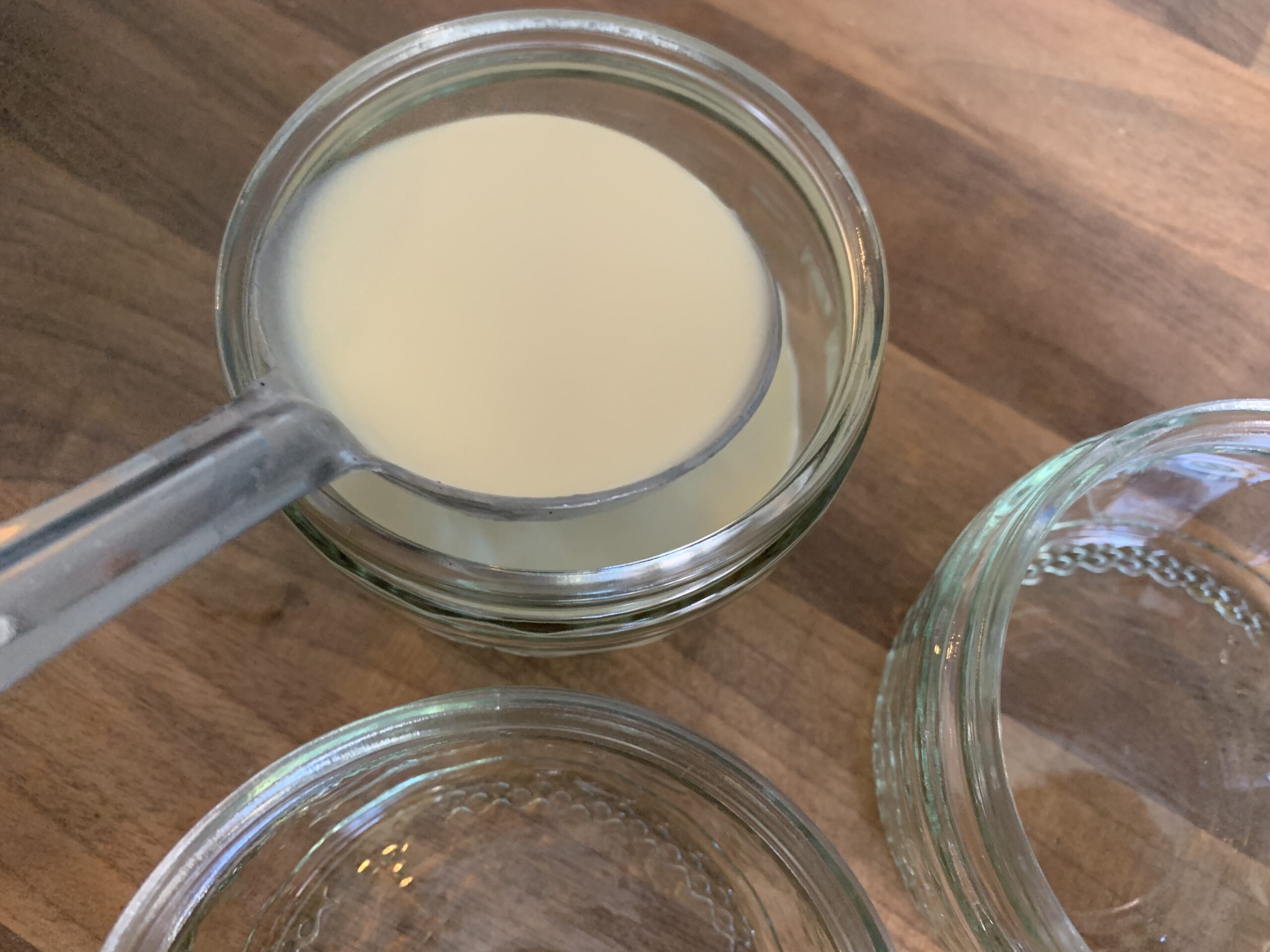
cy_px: 476
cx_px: 635
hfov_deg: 67.3
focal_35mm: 26
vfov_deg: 53.1
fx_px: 954
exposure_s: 1/60
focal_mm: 4.25
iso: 320
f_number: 1.8
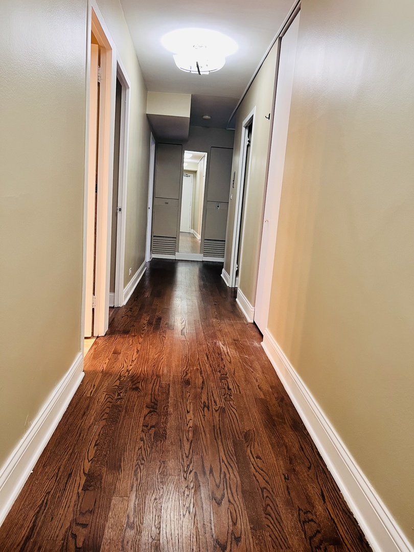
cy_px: 276
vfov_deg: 67.3
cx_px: 207
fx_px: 415
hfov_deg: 53.1
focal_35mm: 26
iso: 100
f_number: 1.5
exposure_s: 1/60
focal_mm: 5.7
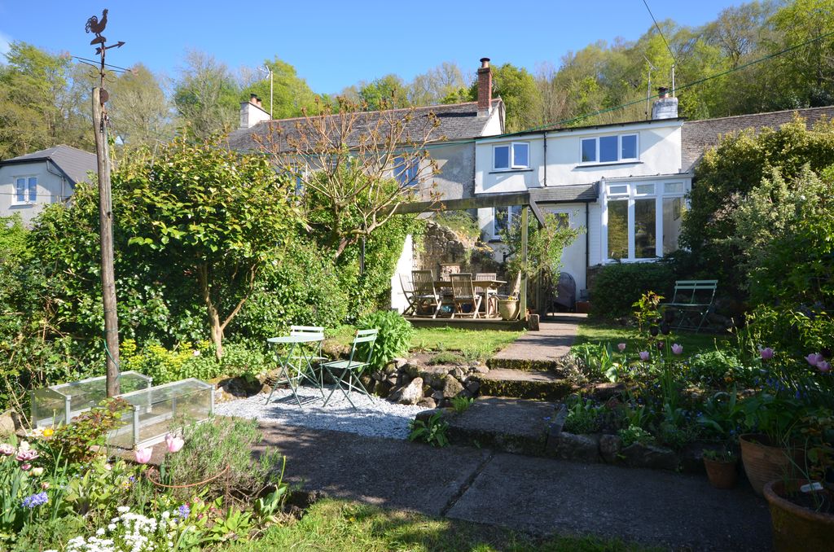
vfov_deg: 59.3
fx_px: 485
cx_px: 417
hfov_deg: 81.3
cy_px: 276
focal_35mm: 21
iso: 100
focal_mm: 14
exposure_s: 1/125
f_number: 6.3
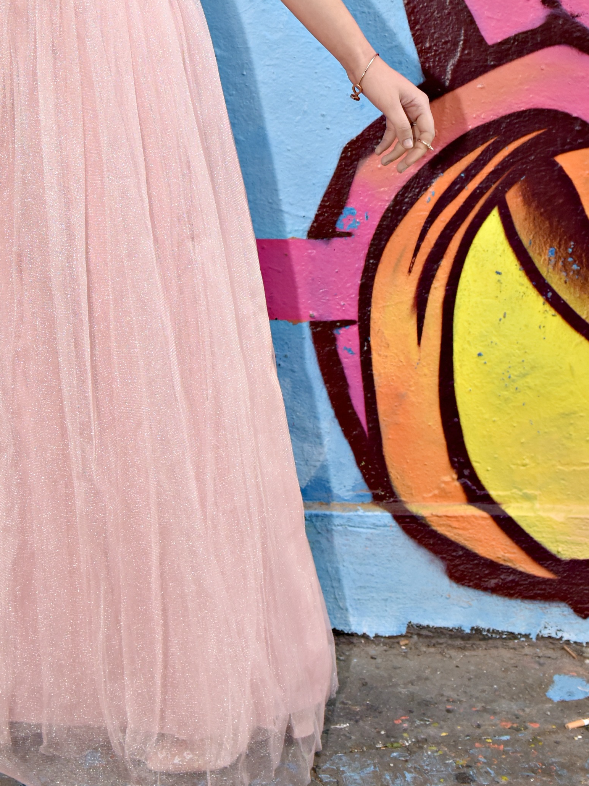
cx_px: 100
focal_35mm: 75
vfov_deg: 25.1
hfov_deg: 19.4
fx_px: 1701
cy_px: 58
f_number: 4.5
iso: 800
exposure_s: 1/400
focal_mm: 32
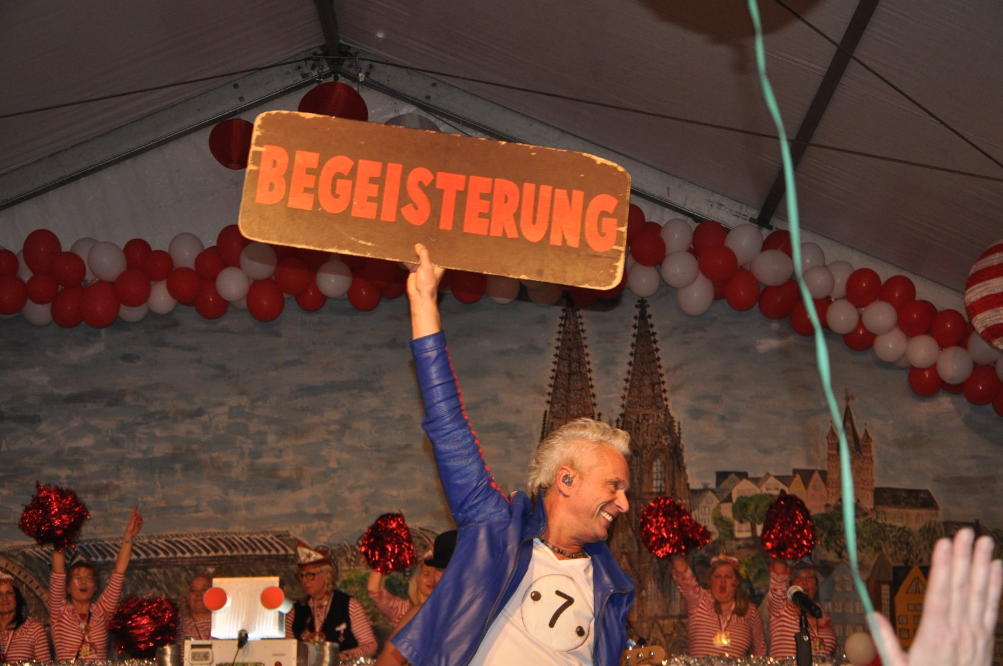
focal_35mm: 63
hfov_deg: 31.9
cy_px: 333
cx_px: 502
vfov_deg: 21.5
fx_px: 1753
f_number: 4.8
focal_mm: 42
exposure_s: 1/60
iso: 800
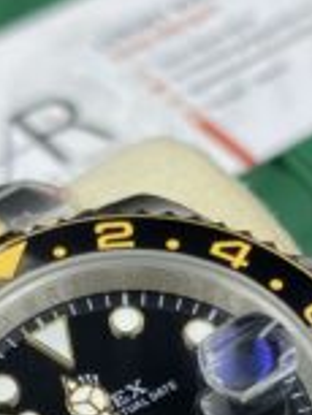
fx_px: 1632
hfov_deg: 10.9
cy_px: 643
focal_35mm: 136
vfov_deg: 13.6
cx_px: 155
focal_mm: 4.25
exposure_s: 1/337
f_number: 1.8
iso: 32
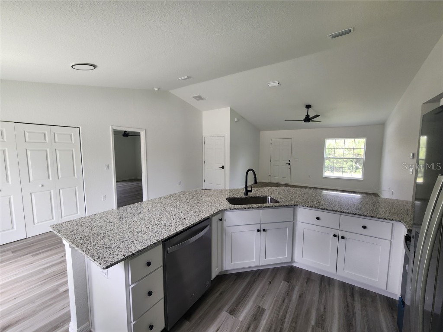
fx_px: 166
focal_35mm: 13
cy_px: 166
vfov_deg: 89.9
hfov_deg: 106.2
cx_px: 222
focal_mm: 2.2
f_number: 2.2
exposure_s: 1/60
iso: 64
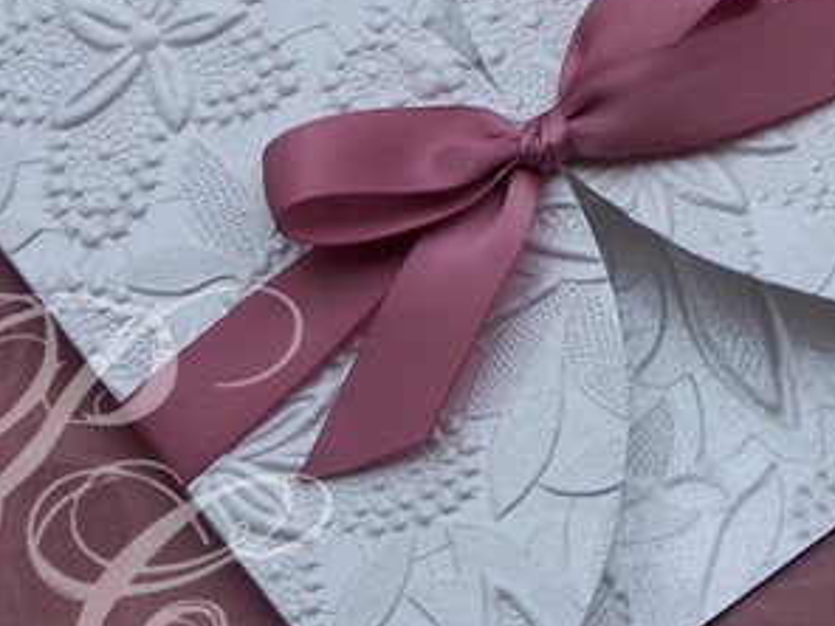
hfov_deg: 11.1
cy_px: 186
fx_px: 4294
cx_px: 542
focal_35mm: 178
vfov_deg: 8.3
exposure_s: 1/800
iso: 80
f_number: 3.2
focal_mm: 19.4
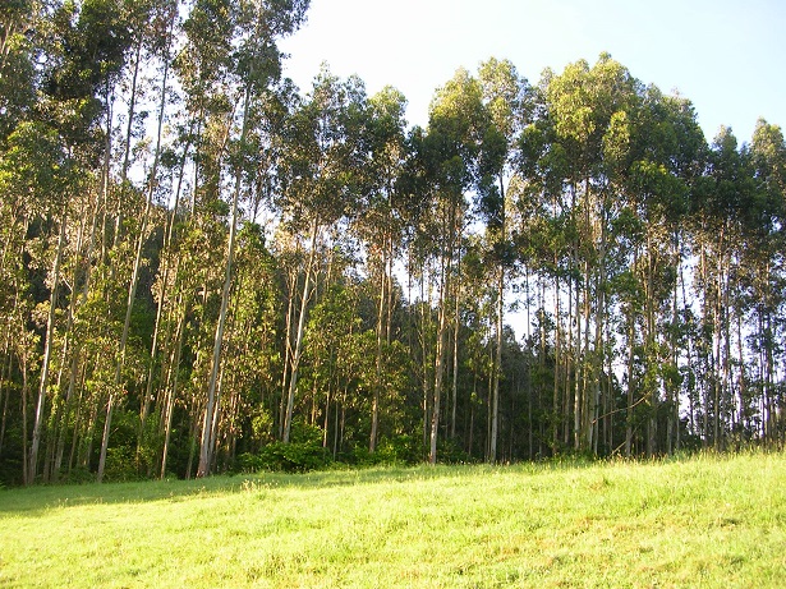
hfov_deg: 49.0
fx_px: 863
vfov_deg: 37.7
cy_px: 294
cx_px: 393
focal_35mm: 38
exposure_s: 1/122
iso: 50
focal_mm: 5.8
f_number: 2.8
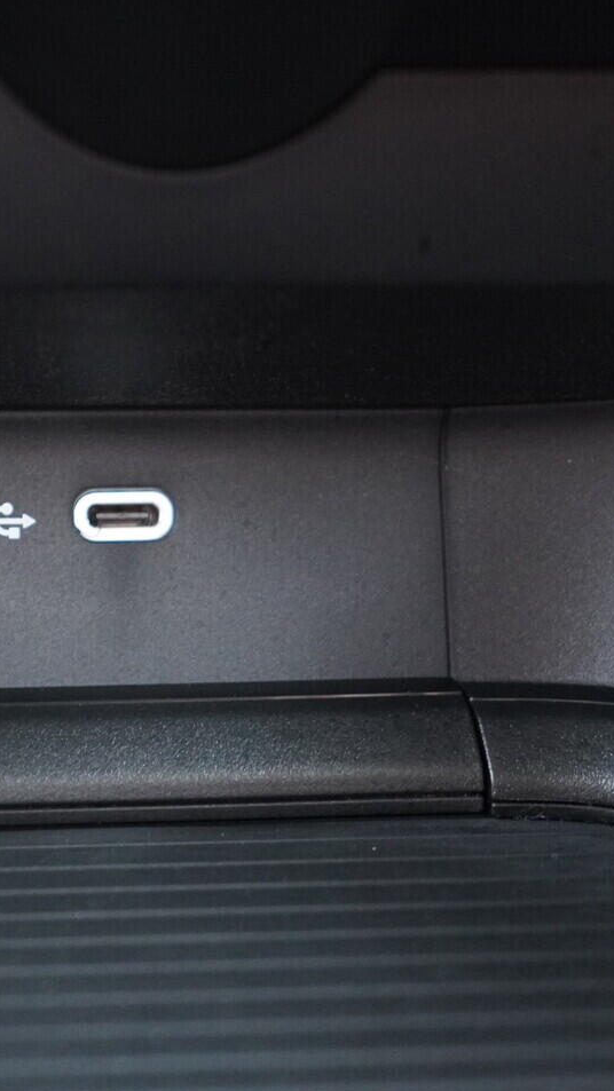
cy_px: 546
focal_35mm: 57
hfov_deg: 20.2
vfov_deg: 36.6
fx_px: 1650
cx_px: -40
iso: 3200
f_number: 2.8
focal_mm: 24
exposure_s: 1/40
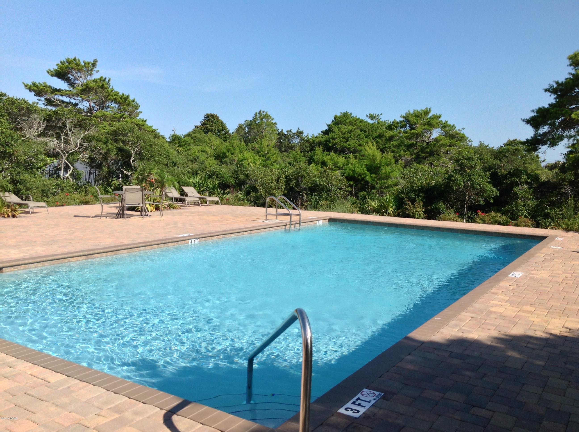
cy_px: 216
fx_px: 585
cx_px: 290
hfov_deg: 52.7
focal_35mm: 35
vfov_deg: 40.6
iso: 50
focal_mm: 4.28
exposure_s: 1/1681
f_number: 2.4
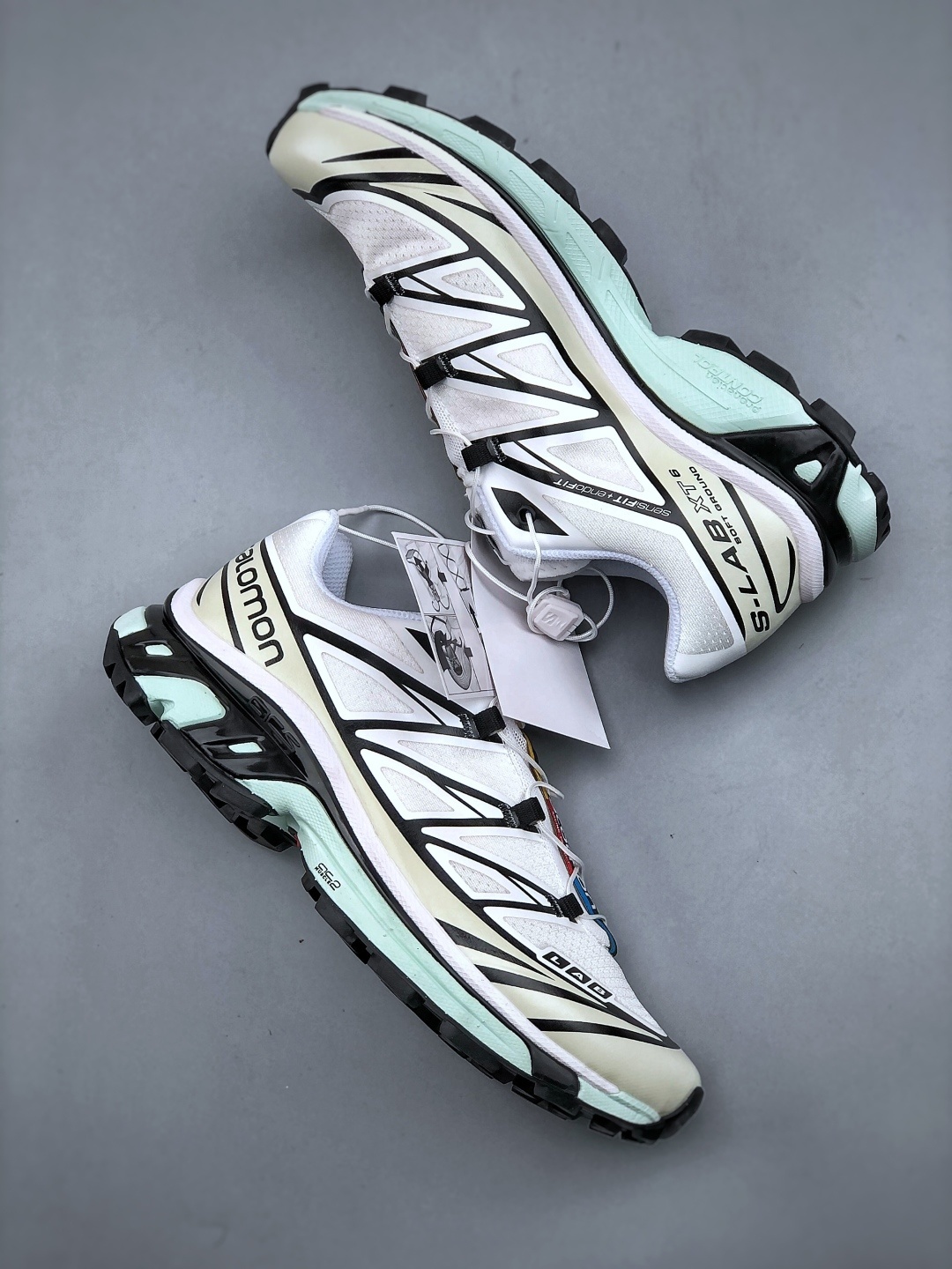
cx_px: 476
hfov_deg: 25.7
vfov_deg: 33.8
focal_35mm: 57
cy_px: 634
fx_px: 2090
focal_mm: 6.6
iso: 32
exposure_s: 1/100
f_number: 2.8
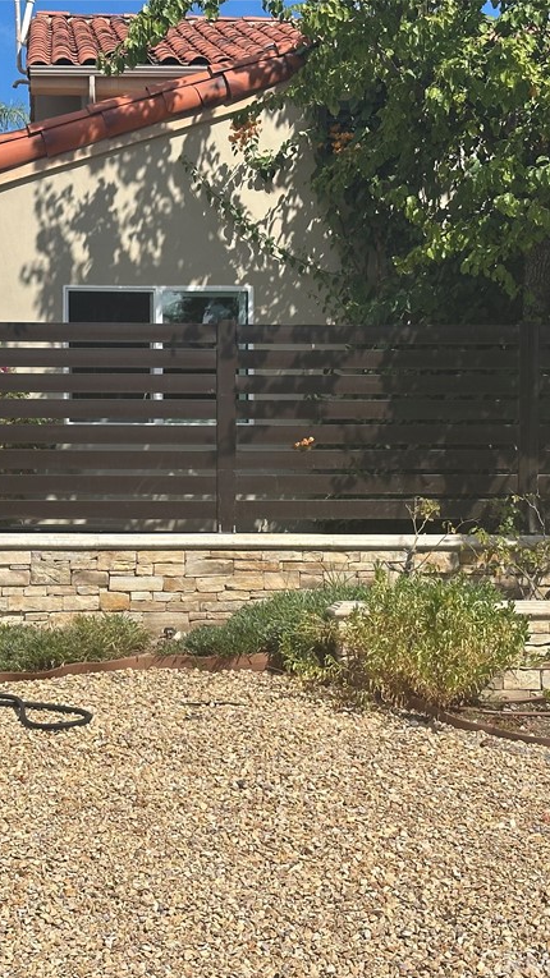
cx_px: 171
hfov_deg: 17.2
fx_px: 1816
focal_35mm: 70
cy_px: 490
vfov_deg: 30.2
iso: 64
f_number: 1.78
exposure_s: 1/6211
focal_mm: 6.86
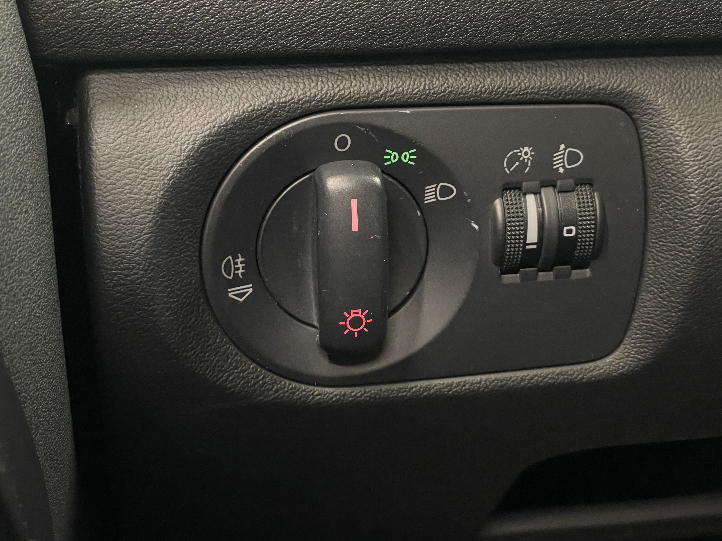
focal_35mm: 52
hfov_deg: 36.8
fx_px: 1085
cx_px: 361
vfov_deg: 28.0
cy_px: 270
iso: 800
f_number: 2
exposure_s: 1/33
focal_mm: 6
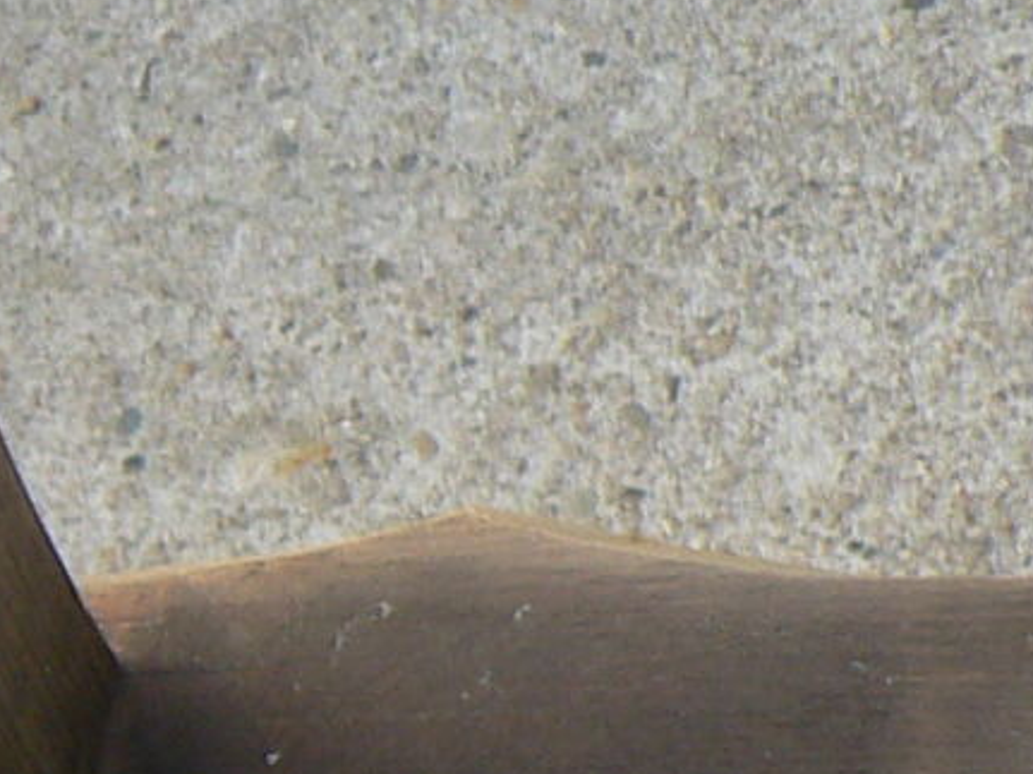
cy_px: 671
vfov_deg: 6.9
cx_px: -1404
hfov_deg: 8.5
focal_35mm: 214
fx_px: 6384
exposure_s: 1/80
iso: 80
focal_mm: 6
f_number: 2.8
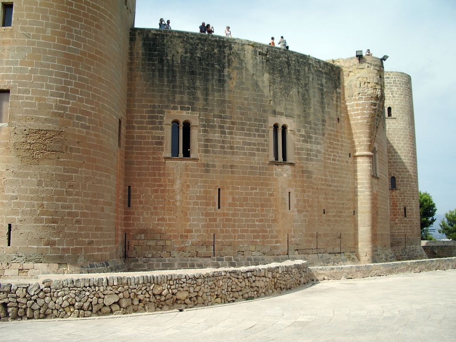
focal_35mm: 35
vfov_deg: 40.7
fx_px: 461
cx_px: 228
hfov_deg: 52.6
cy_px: 171
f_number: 4.3
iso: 50
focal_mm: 5.8
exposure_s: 1/500
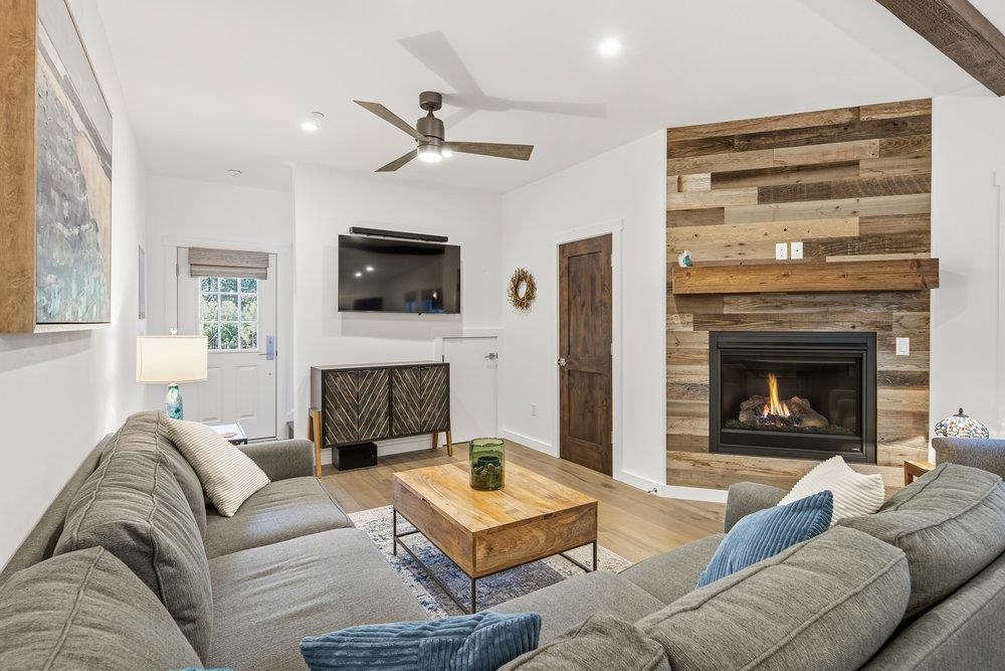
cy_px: 336
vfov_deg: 70.5
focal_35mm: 17
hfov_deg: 93.3
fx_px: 475
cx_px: 502
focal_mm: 17
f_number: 9
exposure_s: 1/1.67
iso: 400
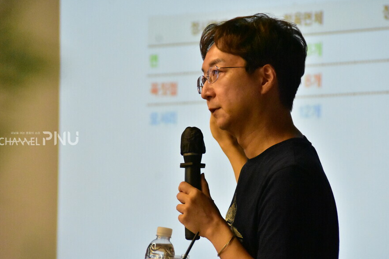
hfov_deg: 8.4
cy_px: 132
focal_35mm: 246
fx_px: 2657
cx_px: 205
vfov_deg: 5.6
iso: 8000
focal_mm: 150
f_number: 5.6
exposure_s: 1/800
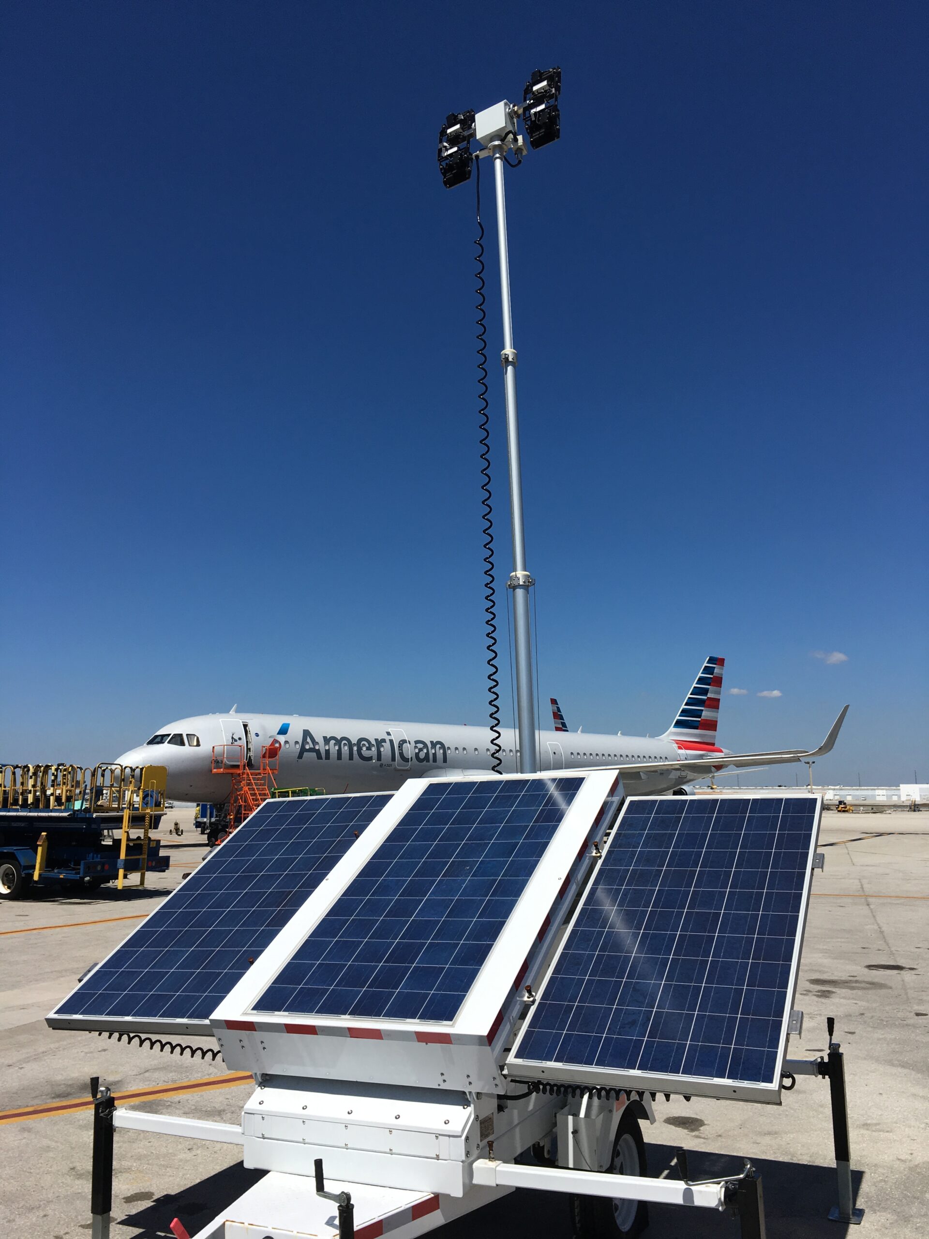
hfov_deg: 48.2
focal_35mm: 29
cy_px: 620
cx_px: 464
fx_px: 1038
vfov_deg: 61.7
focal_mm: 4.15
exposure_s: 1/3344
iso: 25
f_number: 2.2
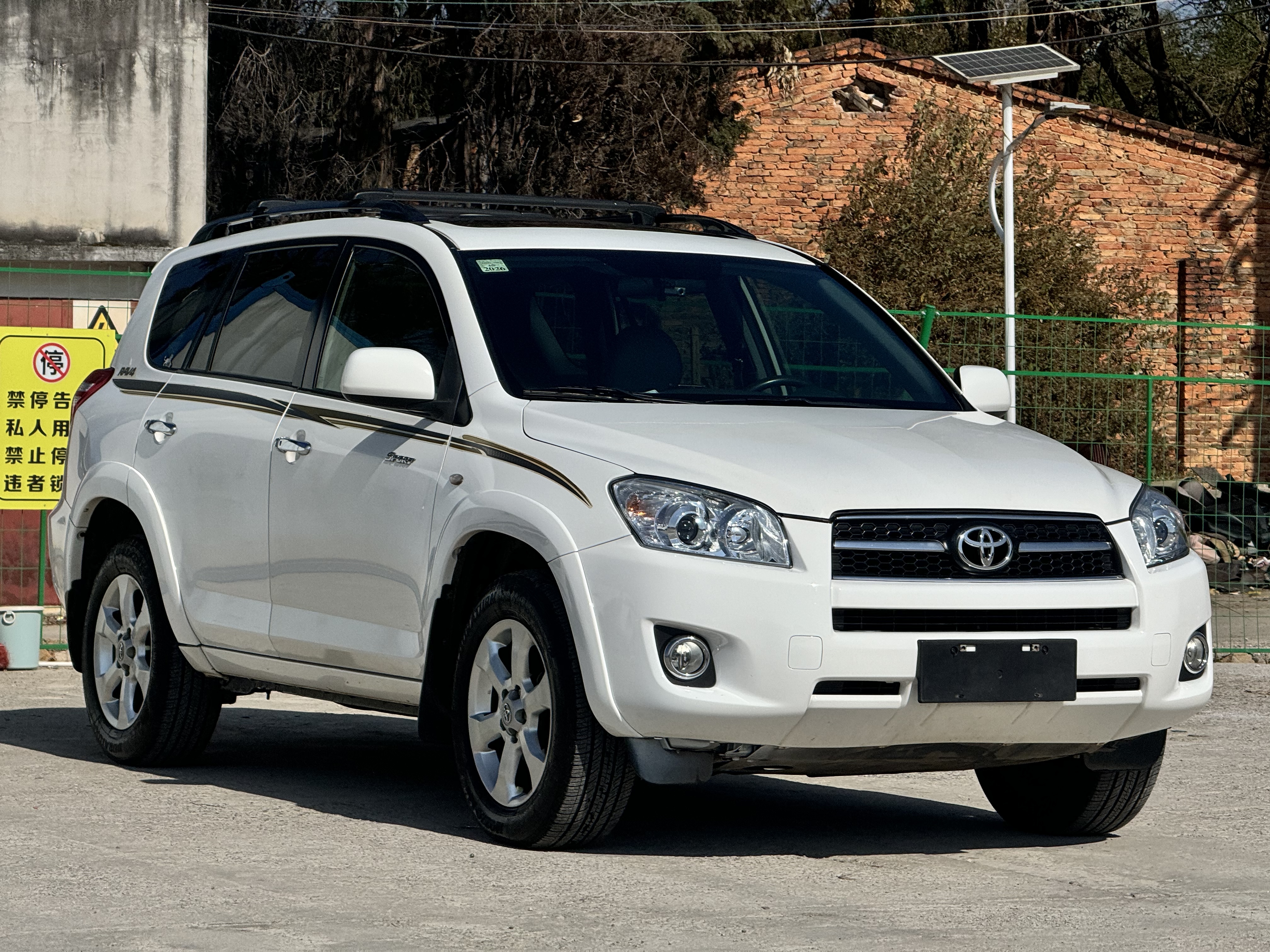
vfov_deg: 12.3
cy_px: 476
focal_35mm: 120
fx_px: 4403
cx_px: 635
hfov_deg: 16.4
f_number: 2.8
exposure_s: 1/4975
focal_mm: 15.66
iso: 50
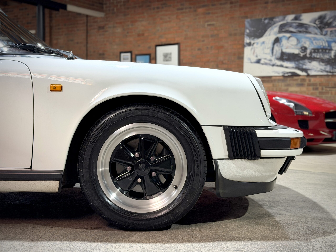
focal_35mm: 48
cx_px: 168
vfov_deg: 30.3
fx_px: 466
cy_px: 126
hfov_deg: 39.7
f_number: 1.78
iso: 160
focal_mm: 6.76
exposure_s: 1/50
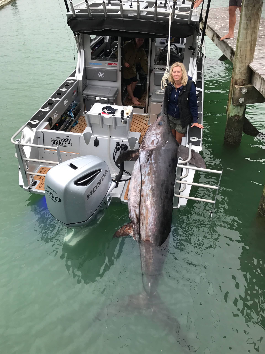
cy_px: 177
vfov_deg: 63.4
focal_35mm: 28
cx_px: 132
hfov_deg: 49.7
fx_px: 286
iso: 20
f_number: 1.8
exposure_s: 1/674
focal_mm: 3.99
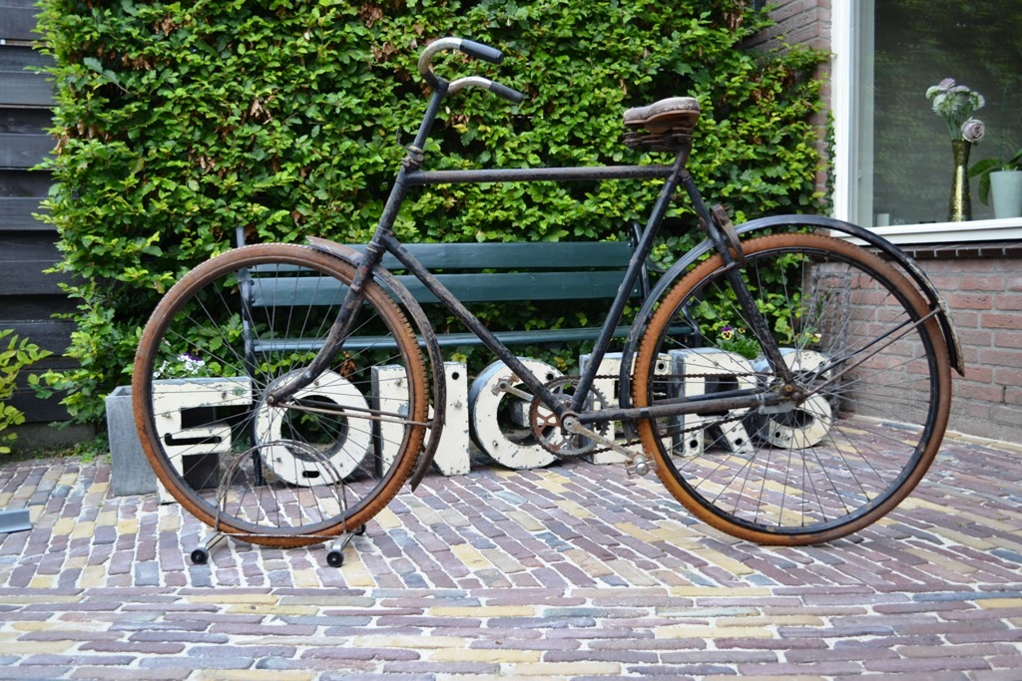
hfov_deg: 53.1
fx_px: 1022
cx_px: 511
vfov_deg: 36.9
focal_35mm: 36
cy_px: 340
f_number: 4
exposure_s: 1/60
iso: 400
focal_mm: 24
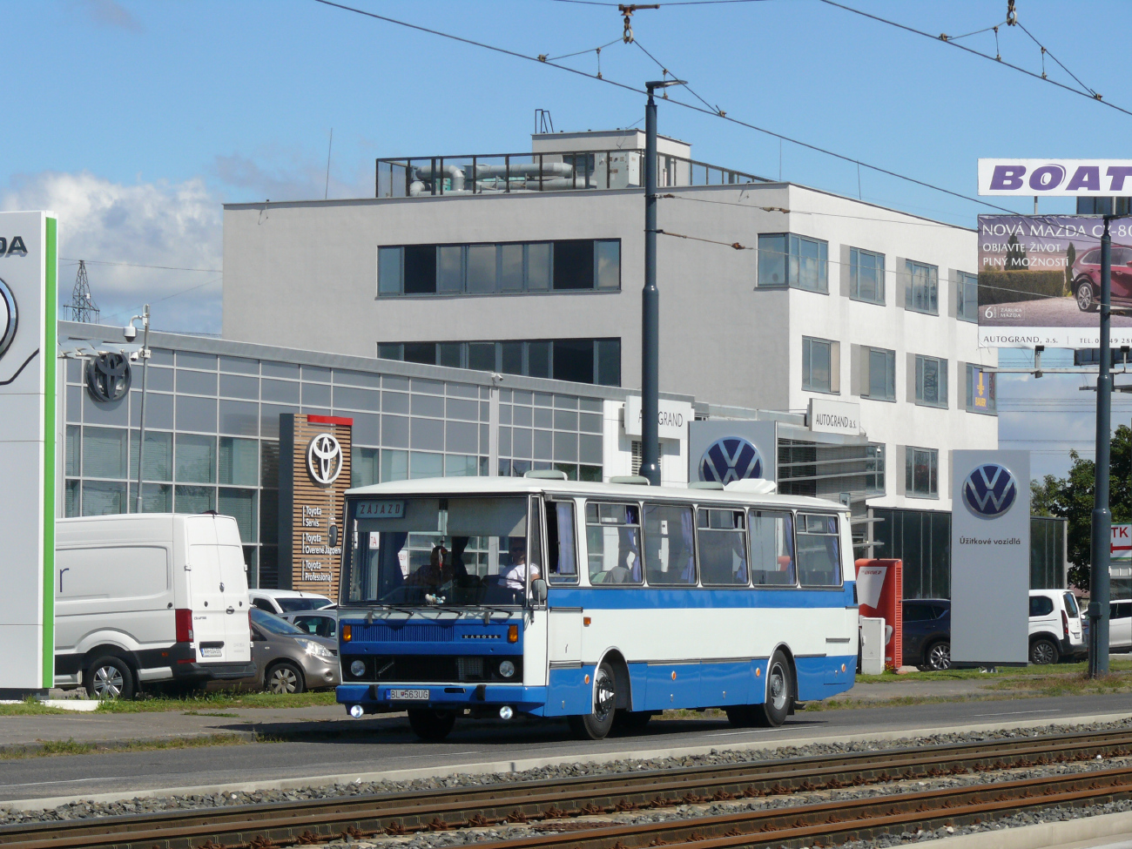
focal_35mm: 134
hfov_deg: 14.7
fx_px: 4382
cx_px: 566
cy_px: 424
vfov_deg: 11.1
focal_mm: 28.3
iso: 100
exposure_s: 1/400
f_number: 8
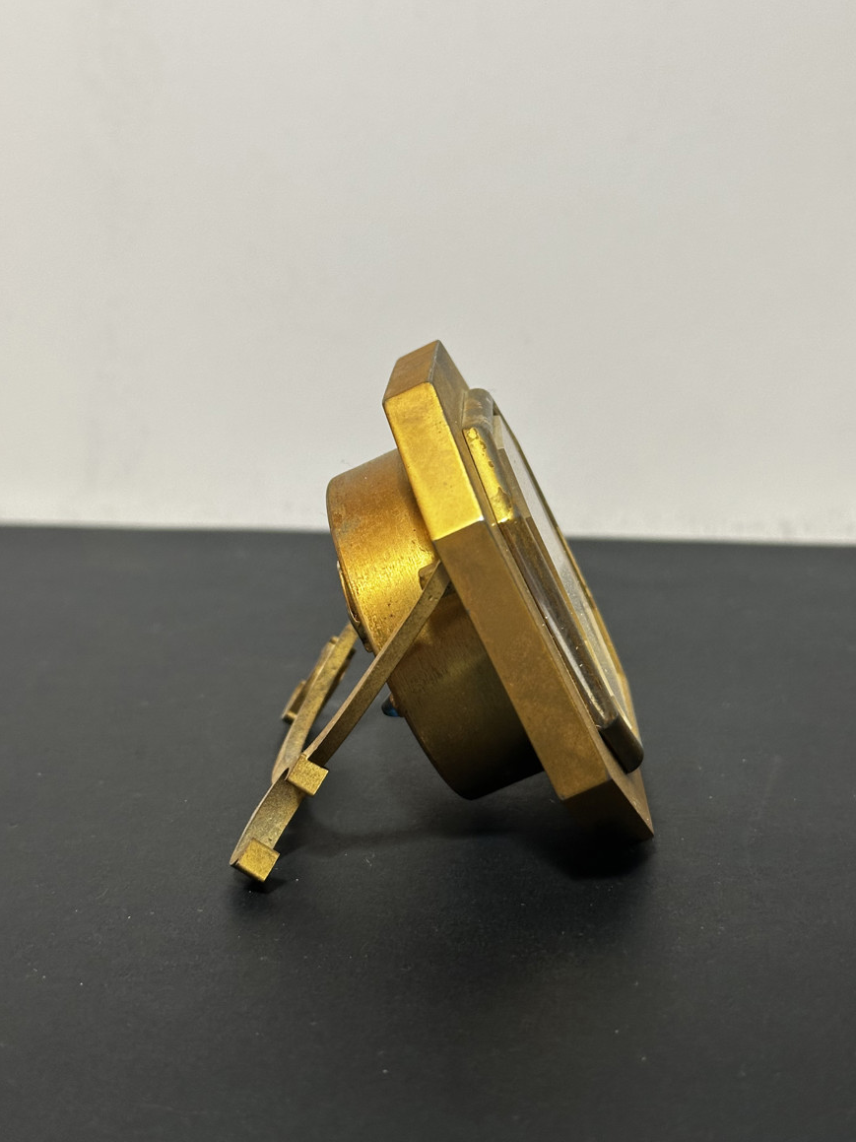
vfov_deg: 36.2
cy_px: 535
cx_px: 455
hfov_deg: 27.5
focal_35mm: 53
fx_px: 1748
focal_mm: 6.86
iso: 250
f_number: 1.78
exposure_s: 1/50
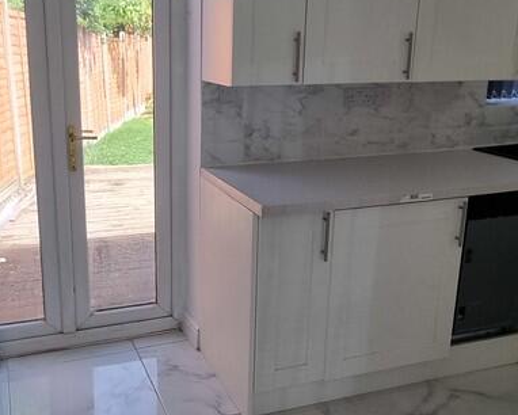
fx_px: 522
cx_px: 172
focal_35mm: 34
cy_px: 176
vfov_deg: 43.3
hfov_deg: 51.8
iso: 50
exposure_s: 1/273
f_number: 2.2
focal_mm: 2.2
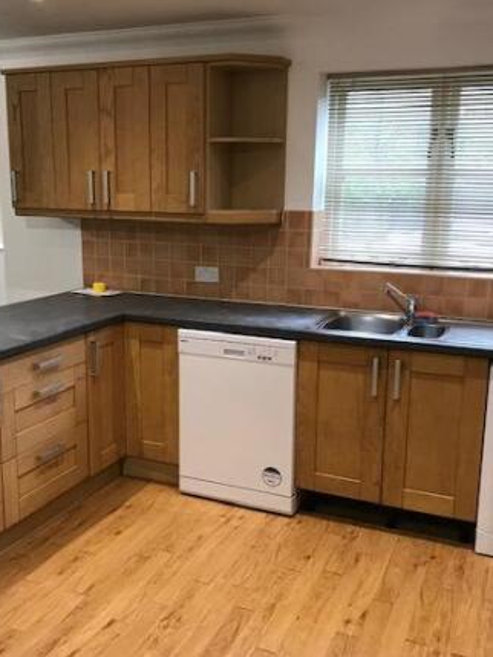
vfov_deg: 49.0
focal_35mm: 38
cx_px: 211
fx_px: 721
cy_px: 333
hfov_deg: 37.7
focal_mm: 3.99
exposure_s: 1/33
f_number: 1.8
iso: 40
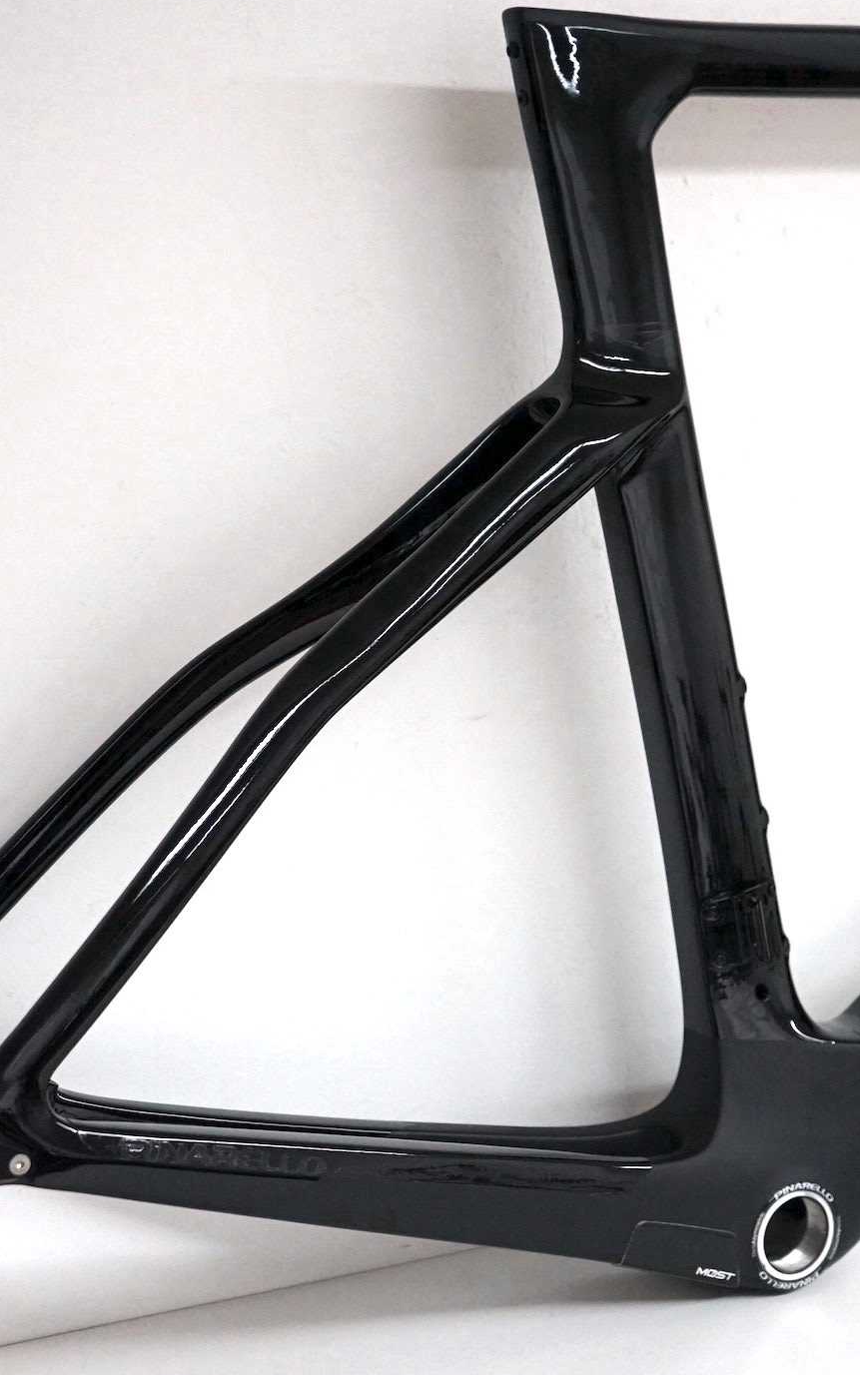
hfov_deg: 21.8
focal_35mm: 59
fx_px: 2212
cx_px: 664
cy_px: 682
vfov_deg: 34.5
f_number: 4
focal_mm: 38
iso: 2000
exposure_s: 1/160
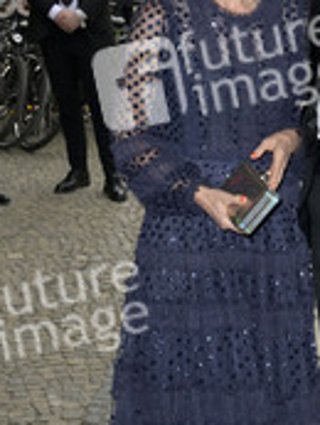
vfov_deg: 22.0
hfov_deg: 16.4
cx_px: 290
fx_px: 1096
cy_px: 197
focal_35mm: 89
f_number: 8
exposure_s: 1/200
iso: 800
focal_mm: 40
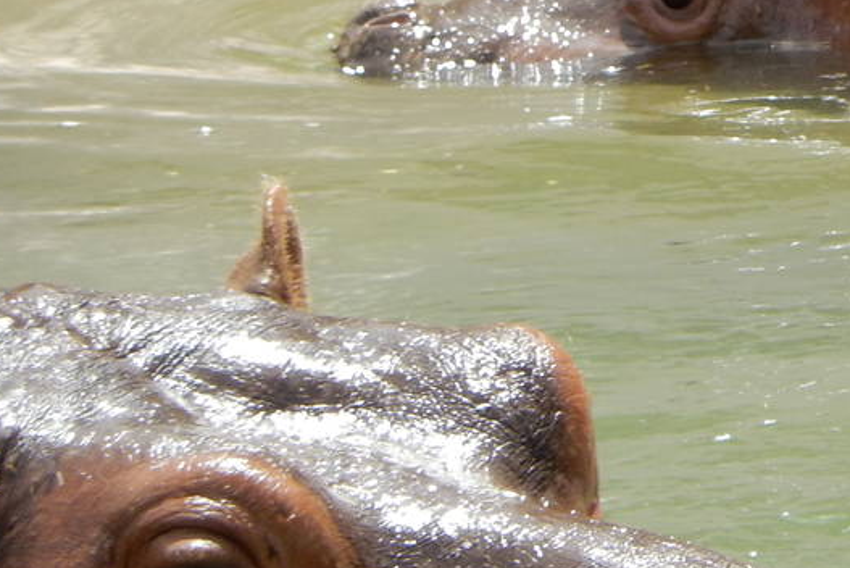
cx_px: 1165
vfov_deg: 1.0
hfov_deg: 1.6
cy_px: -19
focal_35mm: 1325
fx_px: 31301
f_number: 6.2
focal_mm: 75.4
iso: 125
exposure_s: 1/200
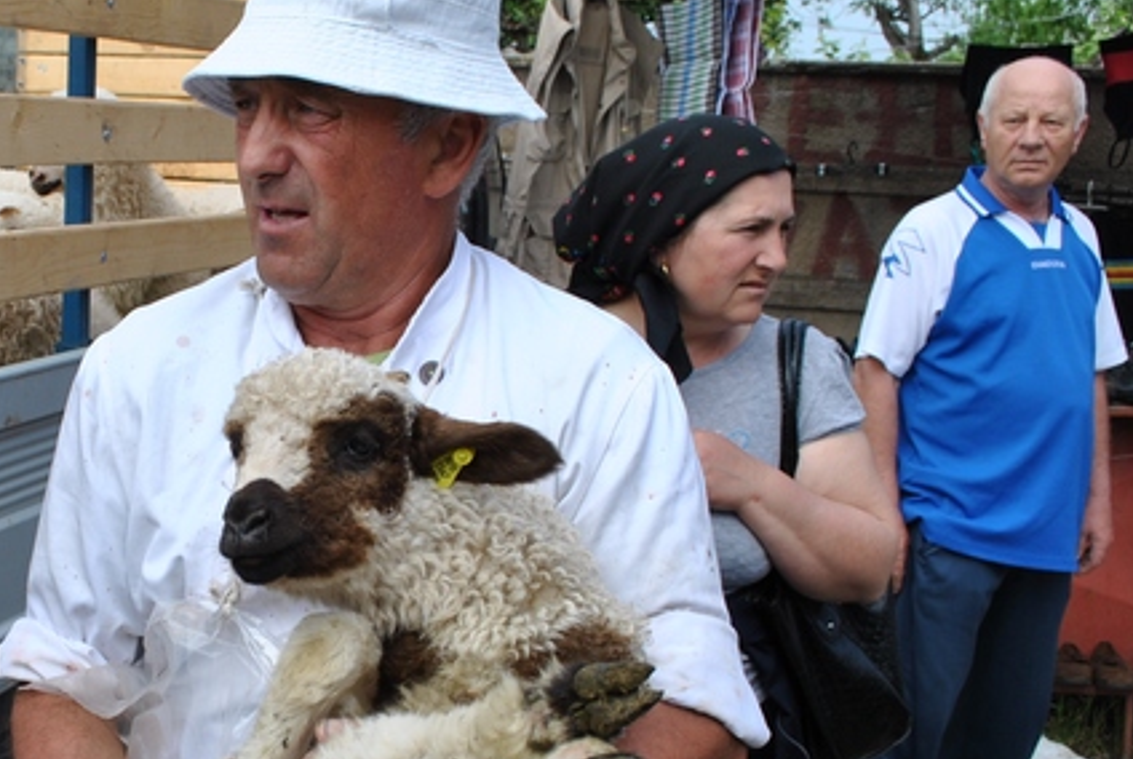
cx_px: 203
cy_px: 498
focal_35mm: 51
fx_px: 1607
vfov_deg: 26.4
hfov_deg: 37.3
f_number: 7.1
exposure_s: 1/200
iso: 100
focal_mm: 18
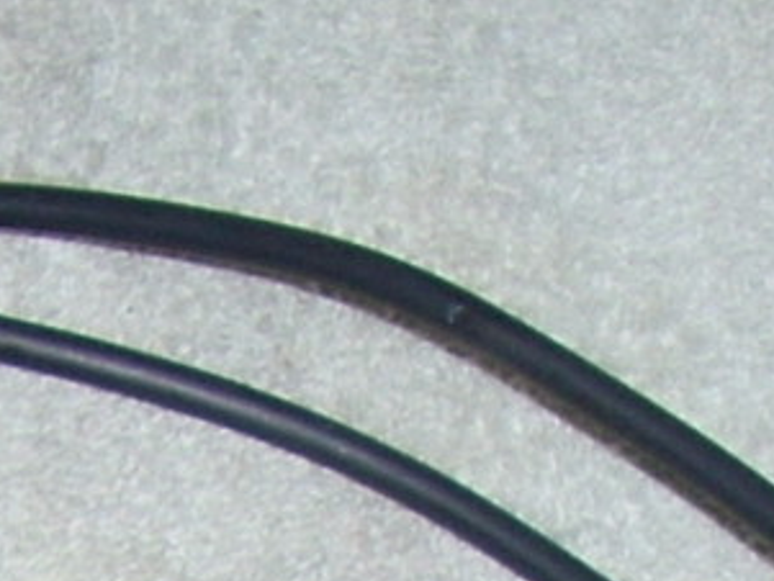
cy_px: 1787
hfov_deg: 7.8
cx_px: -105
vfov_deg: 5.5
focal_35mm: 252
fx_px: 5637
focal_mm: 6.2
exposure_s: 1/60
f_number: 2.8
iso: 64
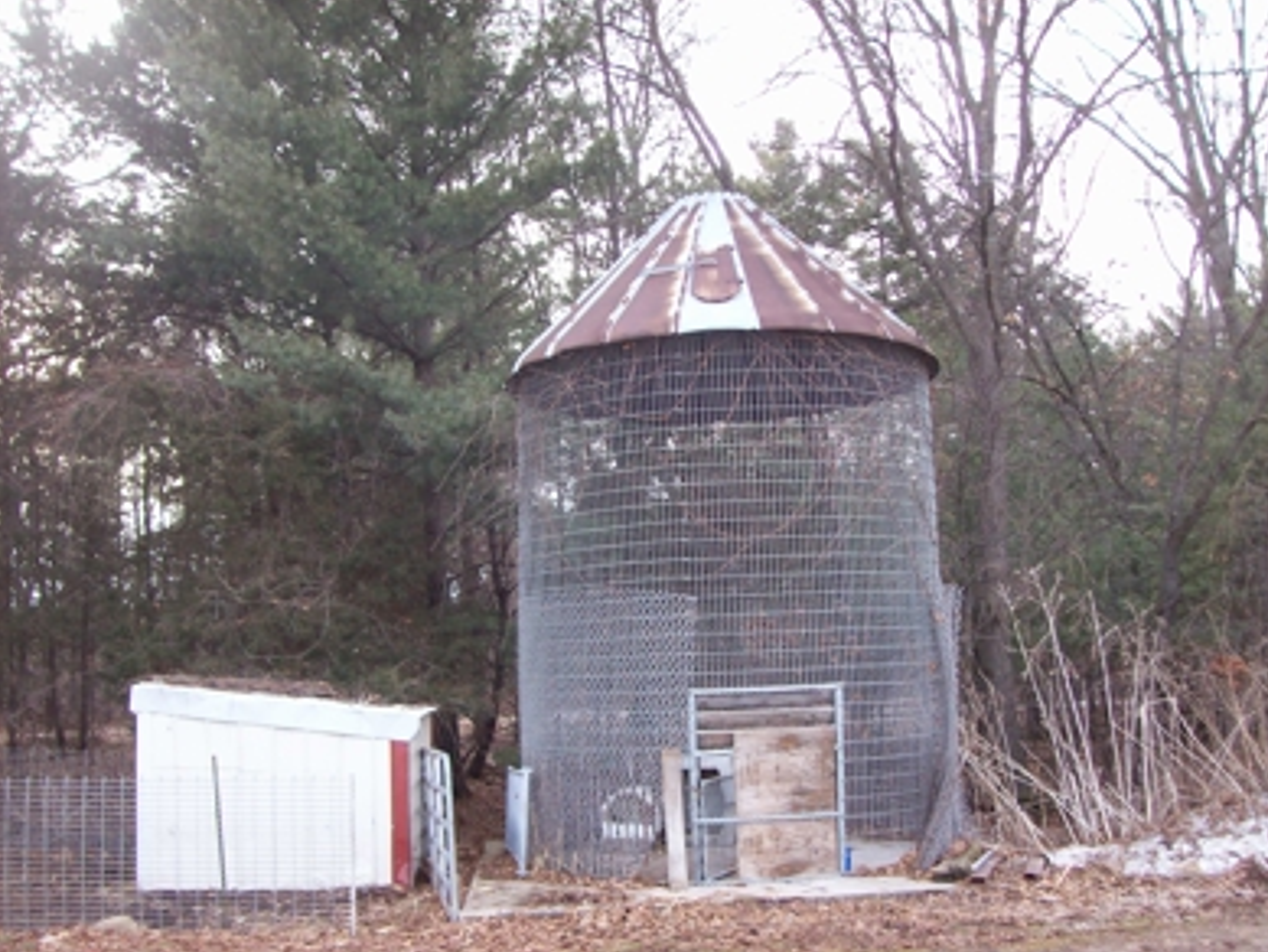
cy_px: 479
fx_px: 1356
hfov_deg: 50.1
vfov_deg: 38.7
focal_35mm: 37
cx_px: 649
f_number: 2.7
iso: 80
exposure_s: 1/71.3
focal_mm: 6
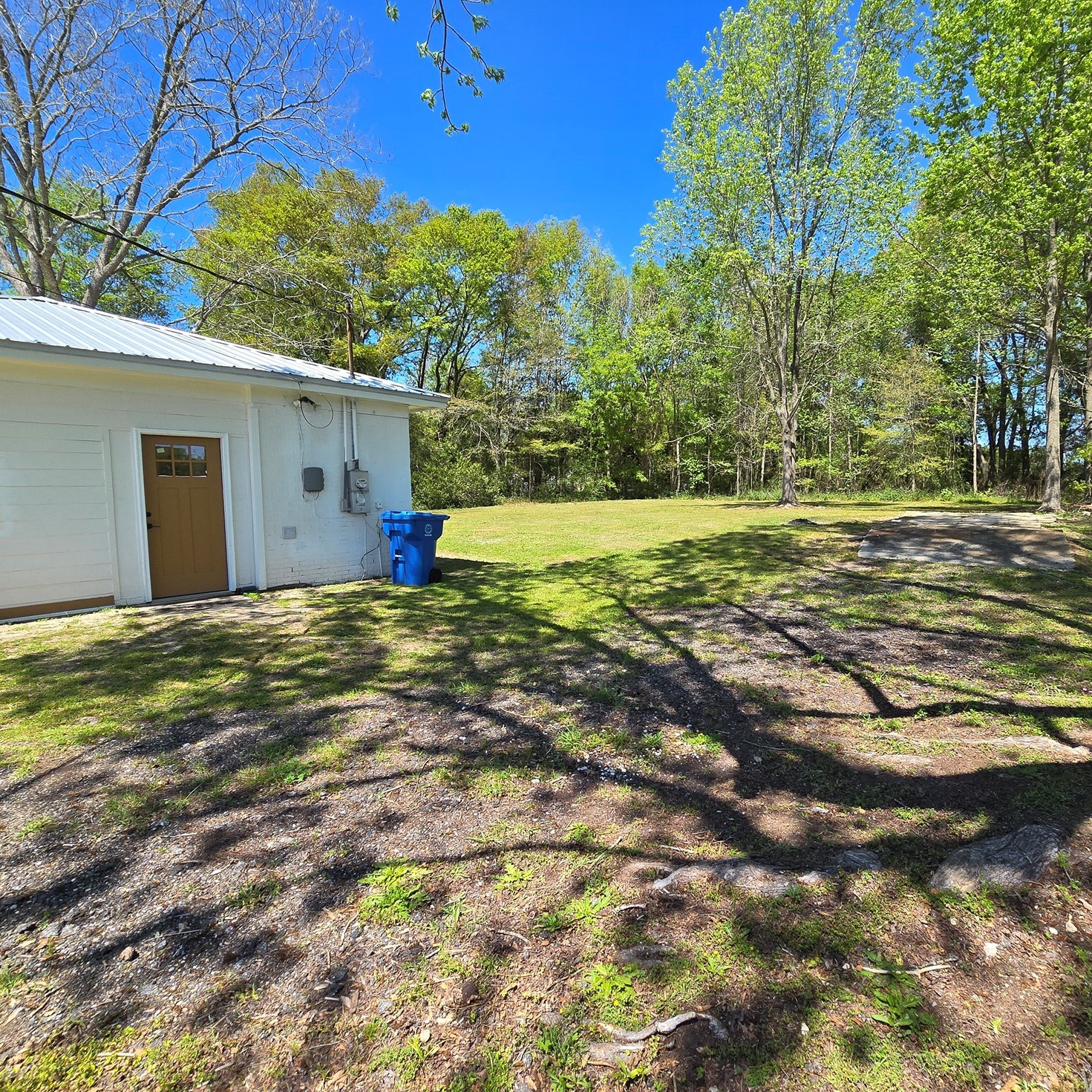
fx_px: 571
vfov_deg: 87.4
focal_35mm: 16
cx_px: 604
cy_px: 538
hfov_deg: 87.1
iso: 80
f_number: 2.2
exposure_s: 1/2000
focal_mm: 2.2
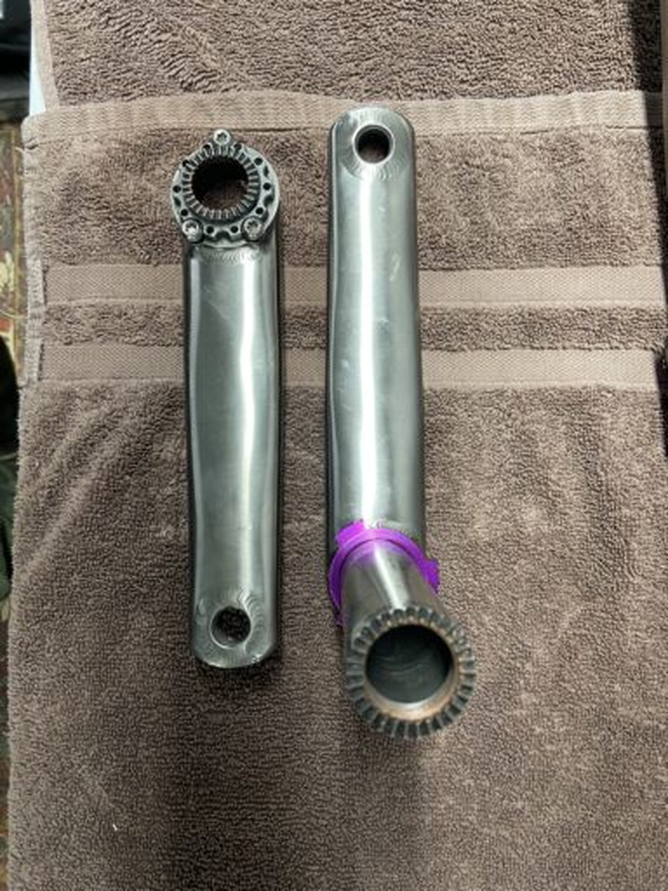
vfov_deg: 67.3
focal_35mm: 26
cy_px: 446
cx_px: 334
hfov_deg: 53.1
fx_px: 669
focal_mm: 4.25
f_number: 1.8
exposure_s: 1/60
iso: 200
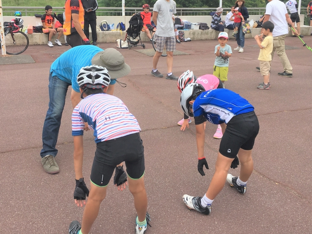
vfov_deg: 48.2
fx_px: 261
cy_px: 117
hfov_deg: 61.7
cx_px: 156
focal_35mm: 29
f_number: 2.2
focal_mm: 4.15
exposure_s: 1/1183
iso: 25
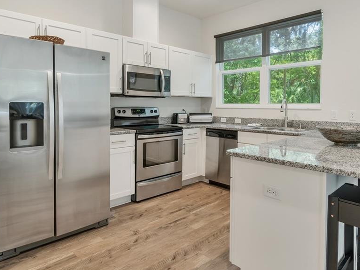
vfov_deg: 58.8
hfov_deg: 73.3
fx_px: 239
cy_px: 120
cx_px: 211
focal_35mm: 23
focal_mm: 12
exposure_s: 6
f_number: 8
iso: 320
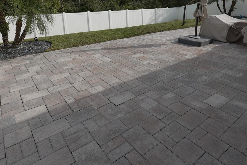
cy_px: 38
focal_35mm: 25
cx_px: 144
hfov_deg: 71.0
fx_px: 172
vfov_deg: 49.0
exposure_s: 1/400
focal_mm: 11
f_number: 7.1
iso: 100
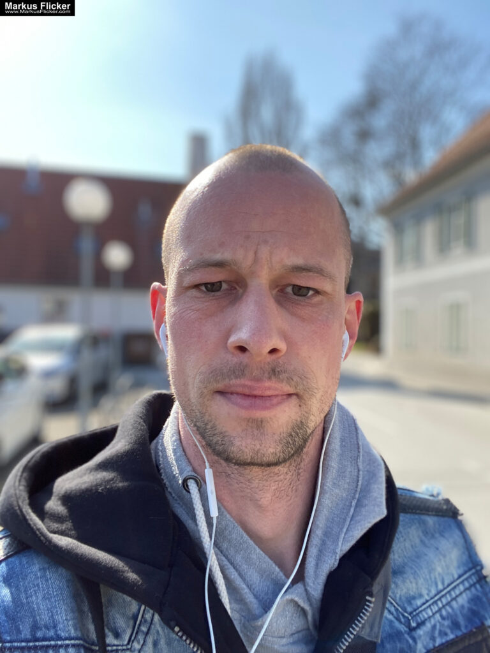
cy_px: 326
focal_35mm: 30
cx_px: 245
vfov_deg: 60.0
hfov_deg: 46.8
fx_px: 566
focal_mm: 2.71
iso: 25
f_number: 2.2
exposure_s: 1/358
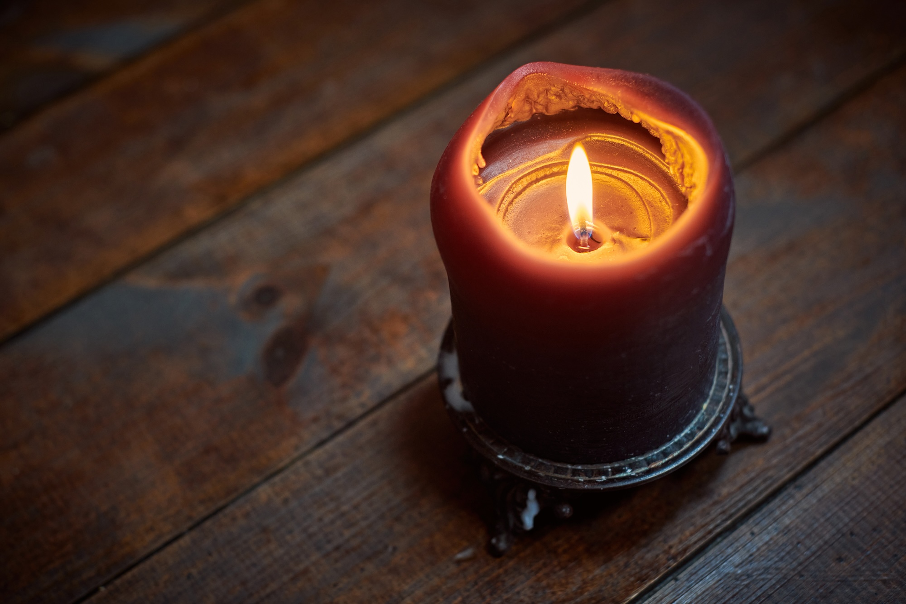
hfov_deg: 39.6
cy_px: 302
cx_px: 453
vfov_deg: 27.0
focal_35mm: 50
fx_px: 1258
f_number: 2.8
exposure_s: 1/80
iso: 500
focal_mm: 50
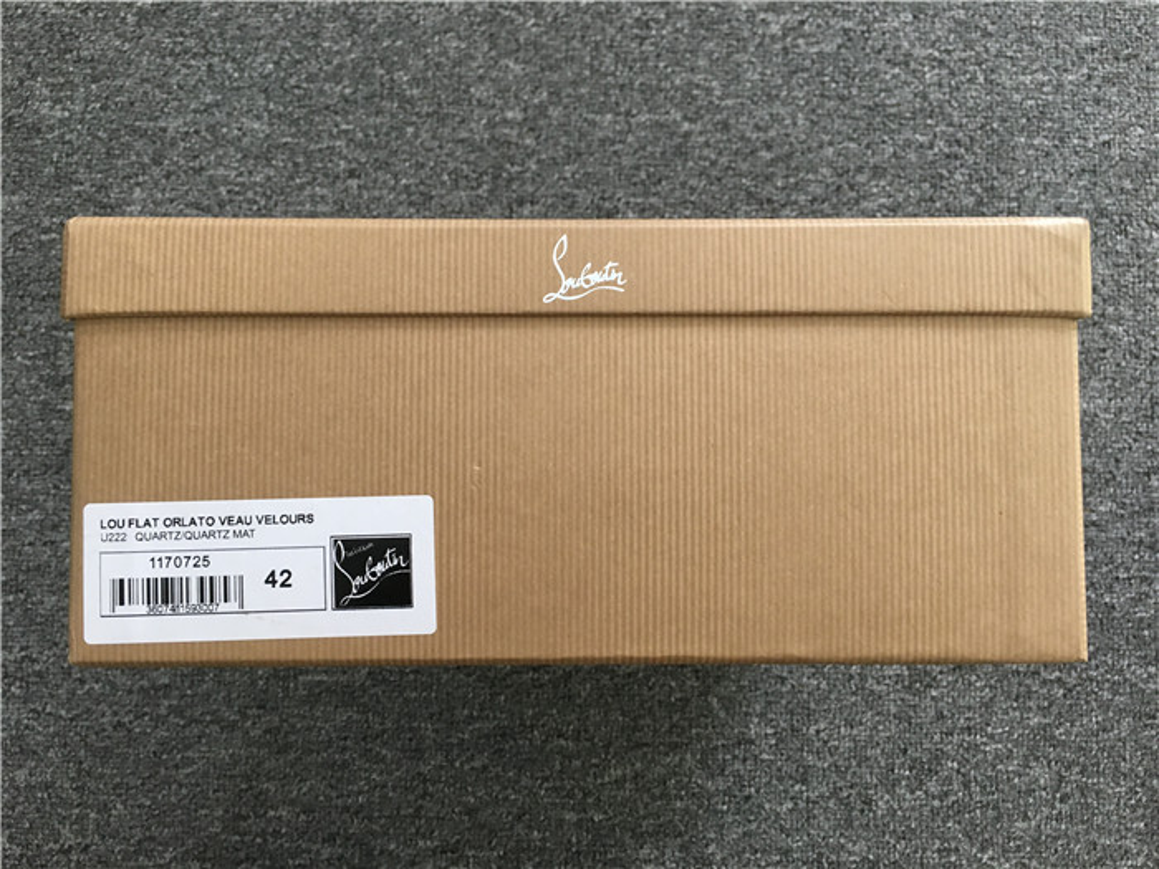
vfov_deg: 48.2
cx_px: 580
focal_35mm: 29
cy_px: 434
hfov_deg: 61.7
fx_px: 971
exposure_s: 1/33
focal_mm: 4.15
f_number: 2.2
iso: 125
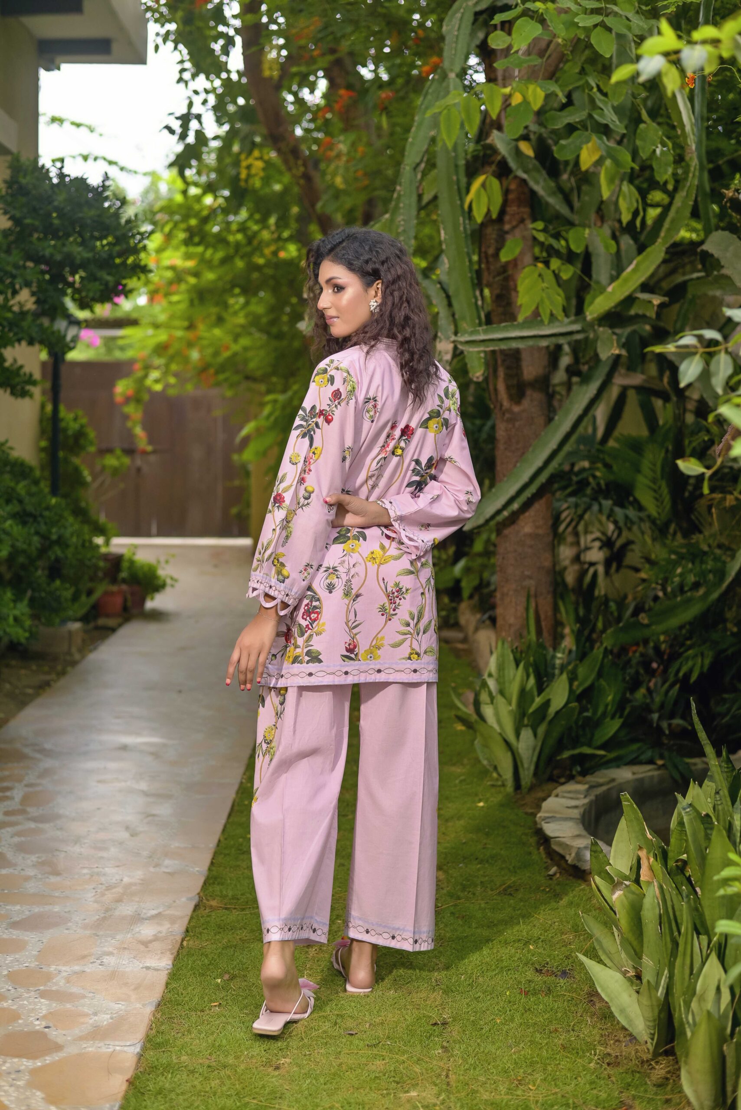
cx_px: 370
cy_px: 555
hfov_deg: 27.0
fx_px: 1542
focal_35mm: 50
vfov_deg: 39.6
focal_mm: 50
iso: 100
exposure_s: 1/400
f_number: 2.8
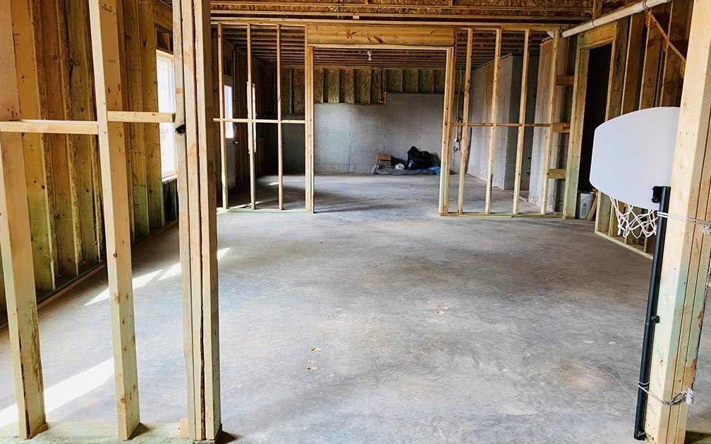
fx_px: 543
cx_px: 358
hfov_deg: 66.5
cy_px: 219
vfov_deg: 44.5
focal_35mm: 28
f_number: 1.8
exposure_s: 1/60
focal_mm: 4.25
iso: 160
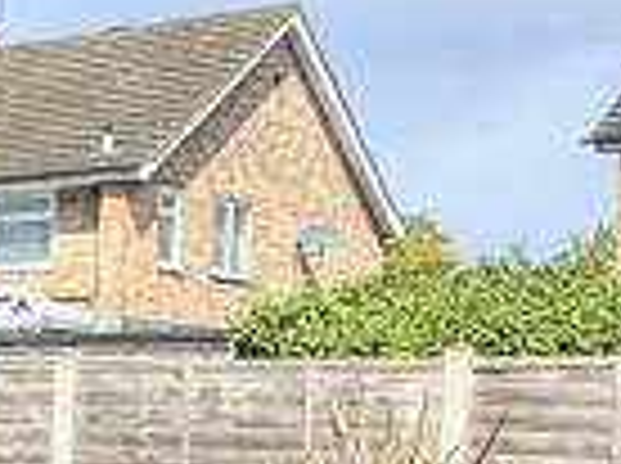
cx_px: -423
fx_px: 1862
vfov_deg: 13.8
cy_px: 554
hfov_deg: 16.5
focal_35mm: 104
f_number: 2.2
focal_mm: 2.22
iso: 50
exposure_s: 1/1880
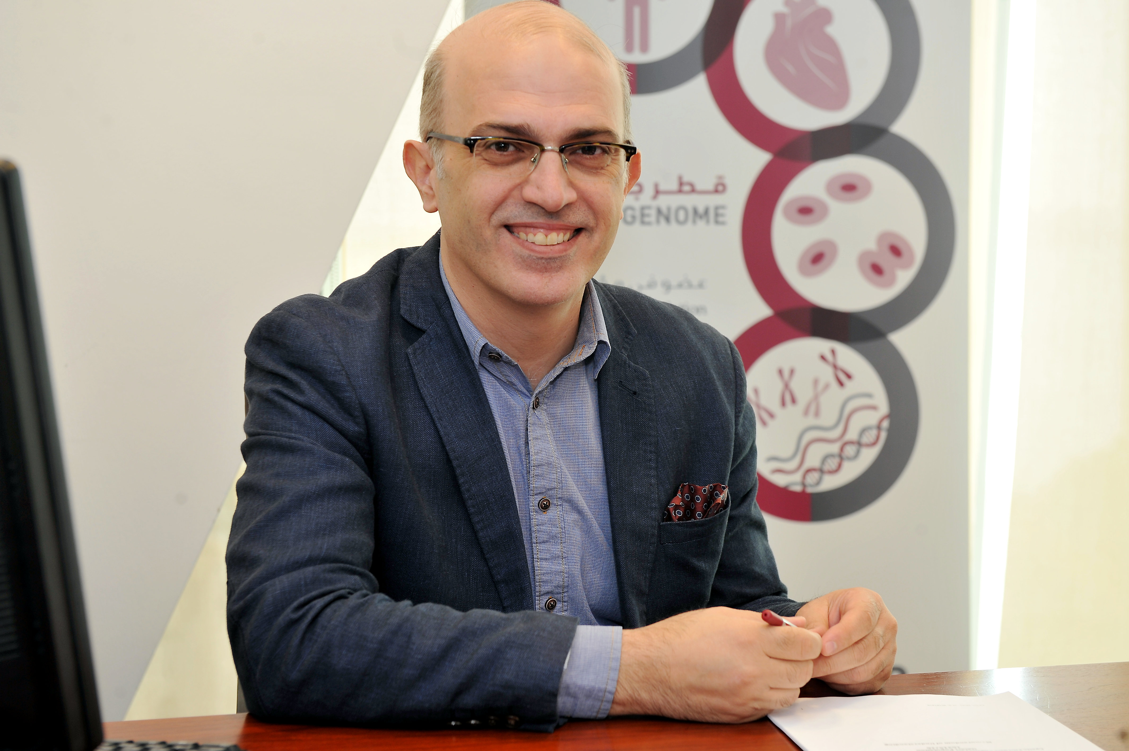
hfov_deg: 28.9
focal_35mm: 70
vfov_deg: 19.4
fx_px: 2194
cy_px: 376
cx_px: 564
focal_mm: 70
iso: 400
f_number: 5.6
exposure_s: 1/80
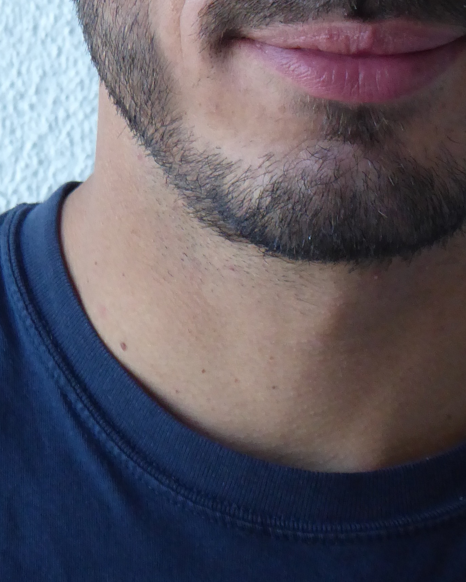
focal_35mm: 281
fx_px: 4845
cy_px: -72
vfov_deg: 6.8
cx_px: 356
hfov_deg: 5.5
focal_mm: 22.3
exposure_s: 1/60
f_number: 5.2
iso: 400
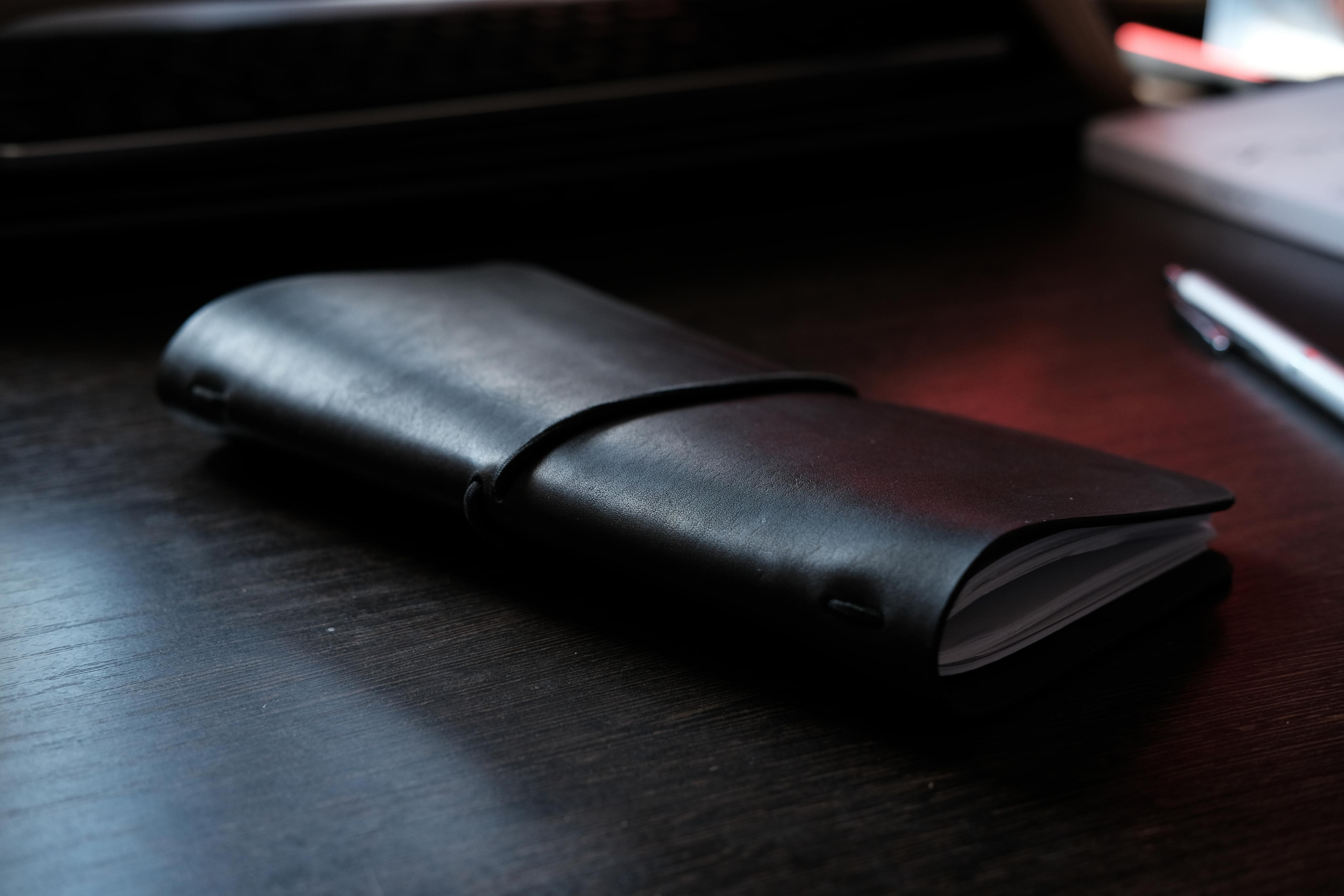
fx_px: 1979
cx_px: 672
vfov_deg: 25.5
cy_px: 448
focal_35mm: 53
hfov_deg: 37.5
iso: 500
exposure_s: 1/160
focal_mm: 35
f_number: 4
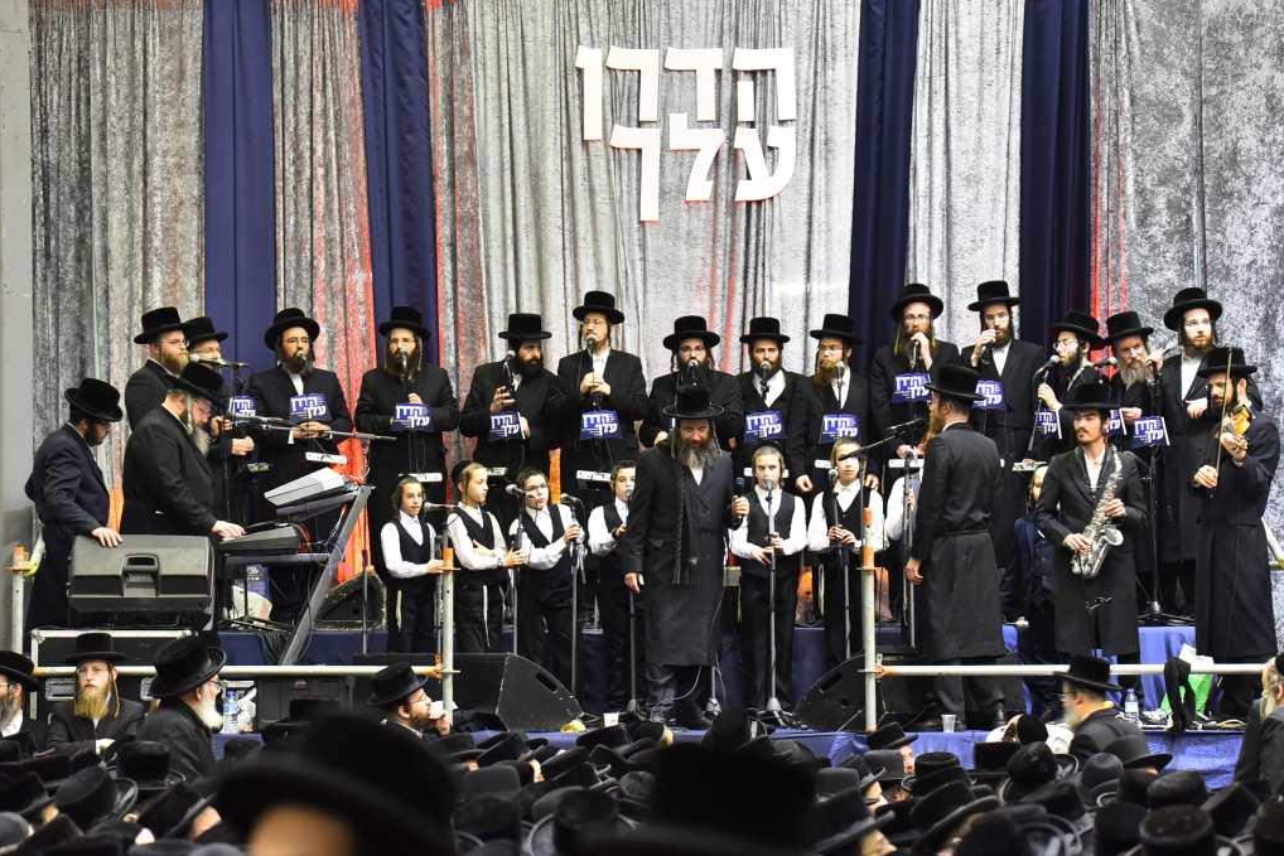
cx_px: 641
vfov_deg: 9.1
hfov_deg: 13.6
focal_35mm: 151
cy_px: 426
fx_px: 5386
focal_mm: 150
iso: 2500
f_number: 5.6
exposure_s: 1/80
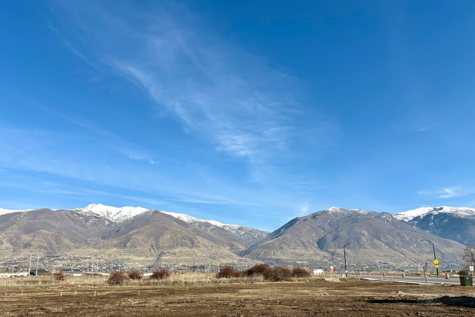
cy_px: 177
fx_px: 369
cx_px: 231
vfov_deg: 46.3
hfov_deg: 65.5
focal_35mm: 28
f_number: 1.6
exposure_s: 1/3831
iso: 50
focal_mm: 5.96
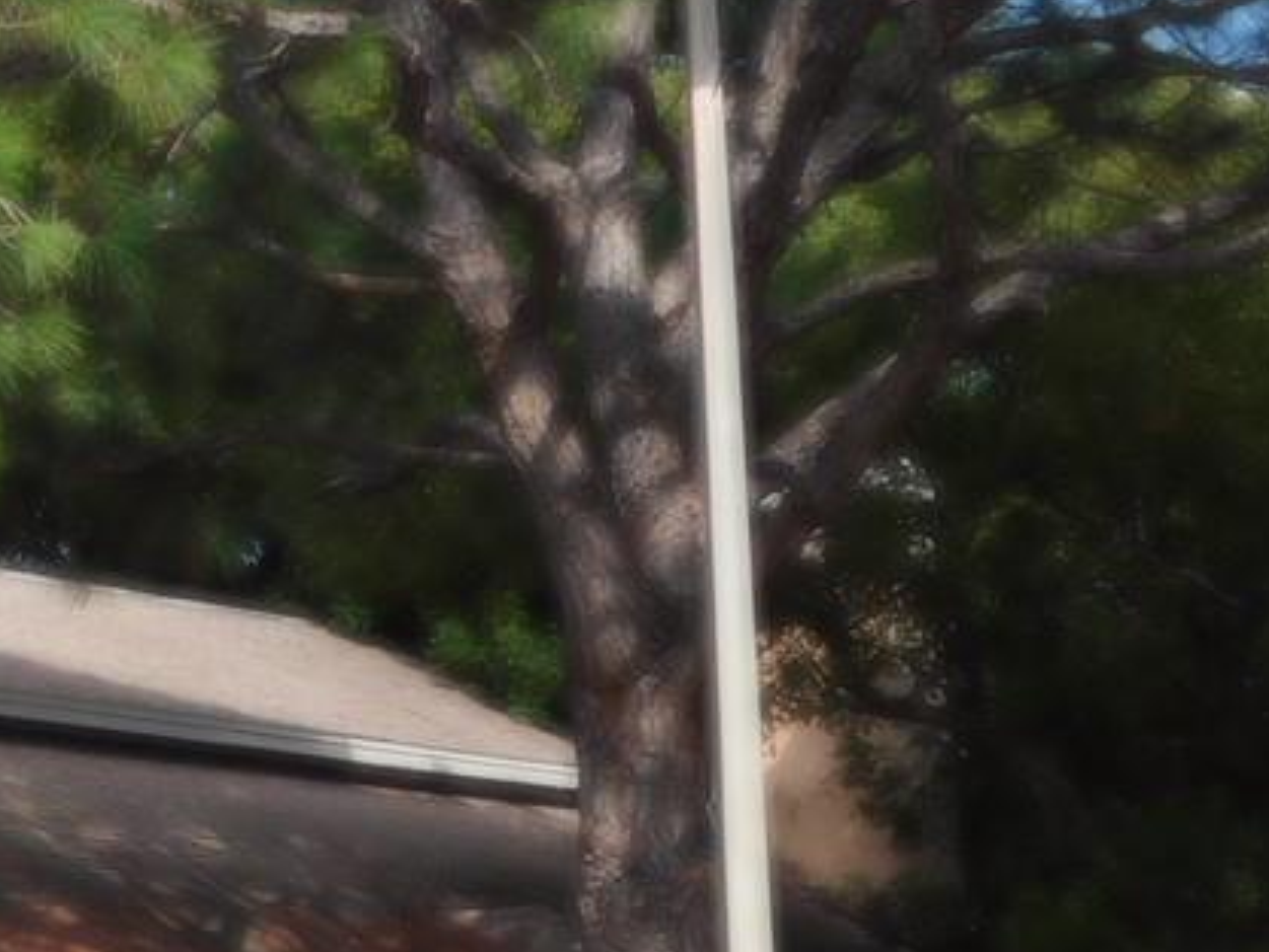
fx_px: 4217
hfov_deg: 16.2
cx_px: -368
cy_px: 858
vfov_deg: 12.8
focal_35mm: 115
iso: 125
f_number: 3.2
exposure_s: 1/1000
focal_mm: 5.3
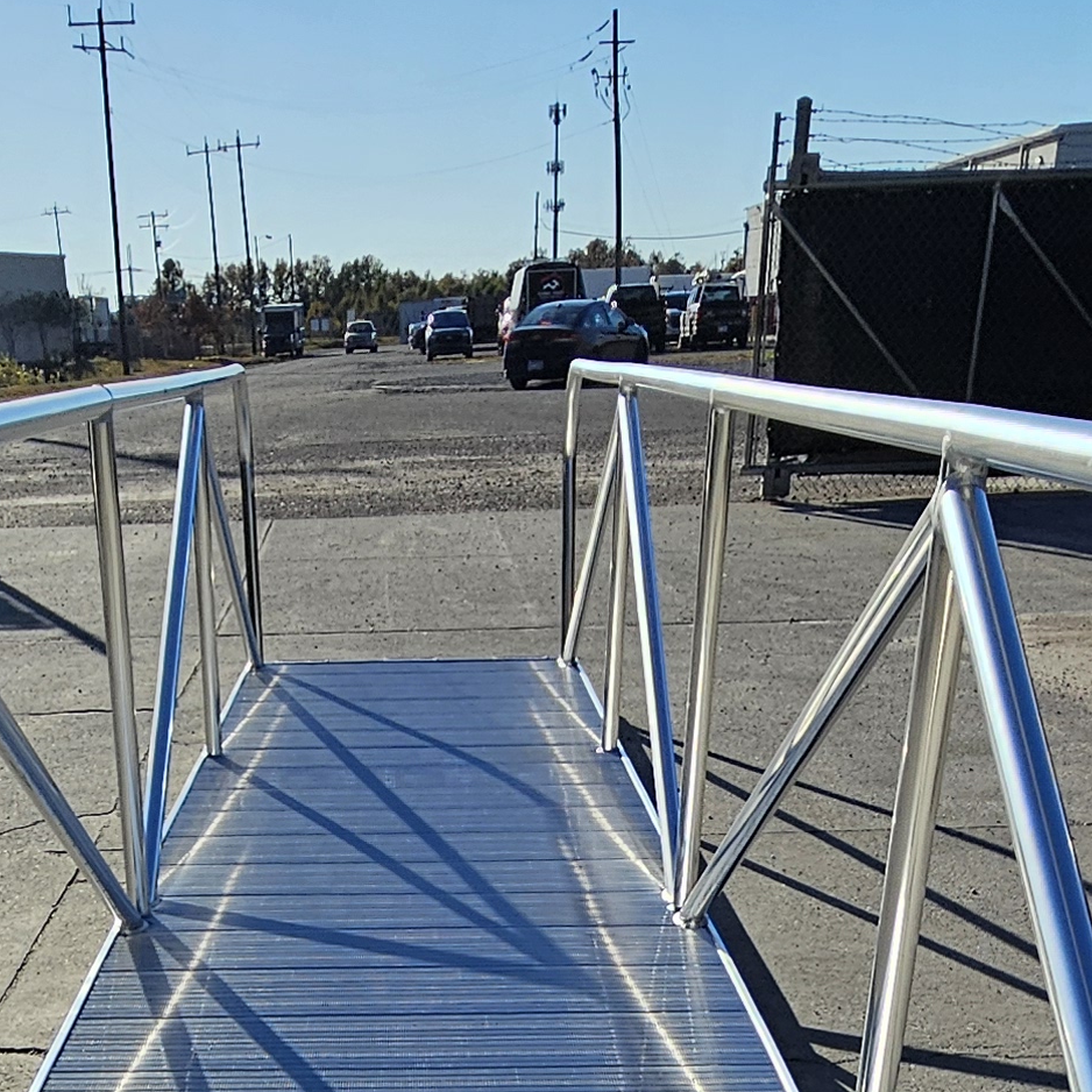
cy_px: 1696
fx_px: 1749
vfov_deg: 25.1
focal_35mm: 49
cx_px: 350
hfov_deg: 34.3
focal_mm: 2.2
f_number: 2.2
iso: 50
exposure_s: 1/2961
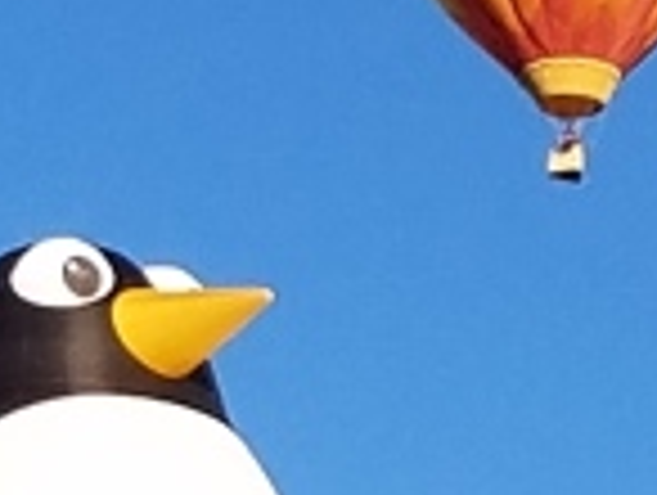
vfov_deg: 10.4
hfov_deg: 13.6
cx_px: -40
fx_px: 2700
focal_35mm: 142
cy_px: 513
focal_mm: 4.2
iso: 50
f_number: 1.7
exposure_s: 1/2240
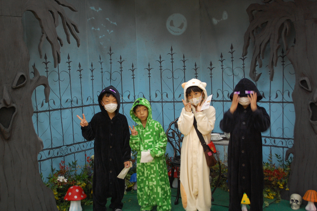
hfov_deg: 46.4
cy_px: 106
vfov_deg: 31.8
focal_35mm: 42
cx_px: 158
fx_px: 370
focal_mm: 28
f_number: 4.5
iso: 800
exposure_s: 1/25
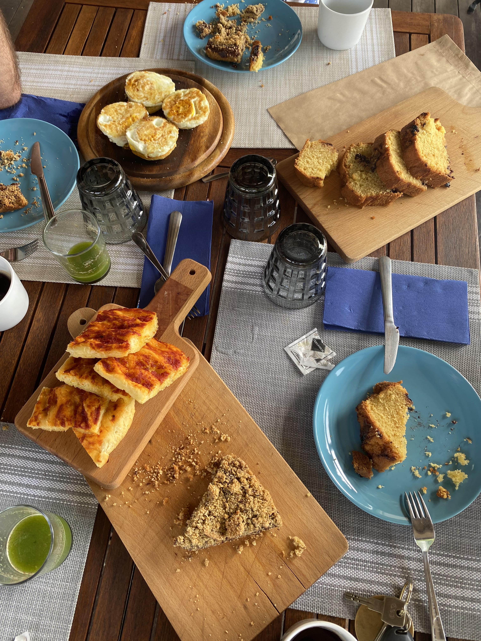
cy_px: 320
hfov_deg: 53.1
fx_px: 482
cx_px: 240
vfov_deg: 67.3
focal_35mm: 26
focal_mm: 4.25
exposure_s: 1/121
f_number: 1.8
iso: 40
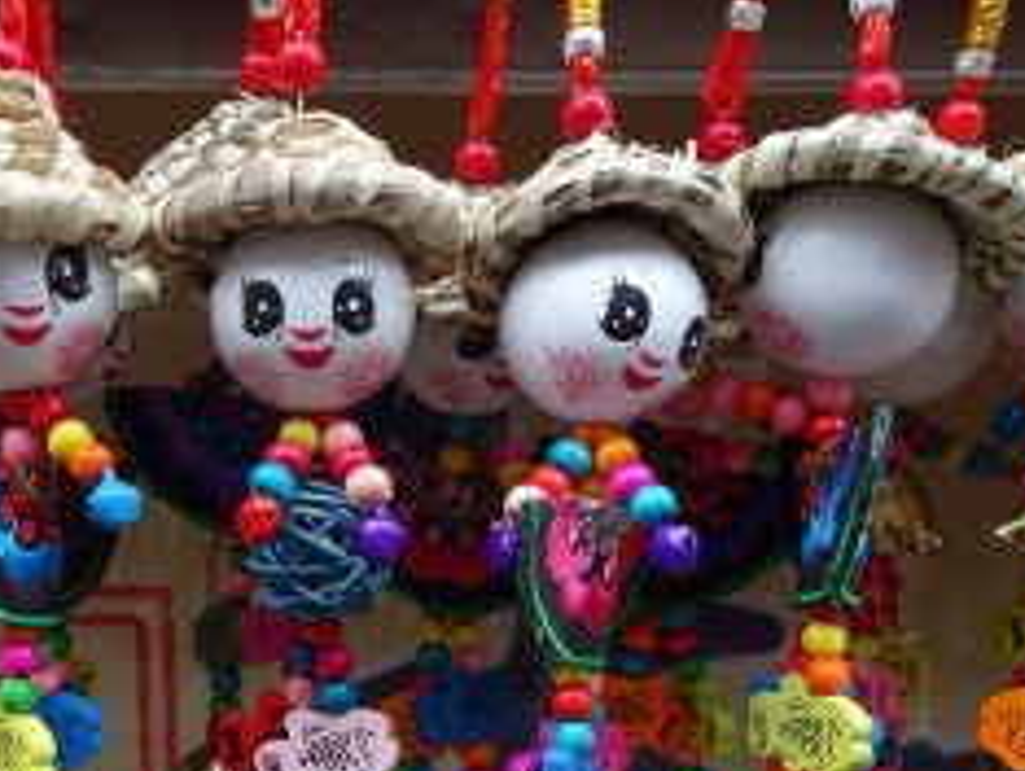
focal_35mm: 41
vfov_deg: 34.1
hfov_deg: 45.1
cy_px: 618
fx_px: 1215
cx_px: 346
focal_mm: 4.1
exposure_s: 1/125
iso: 80
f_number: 3.5
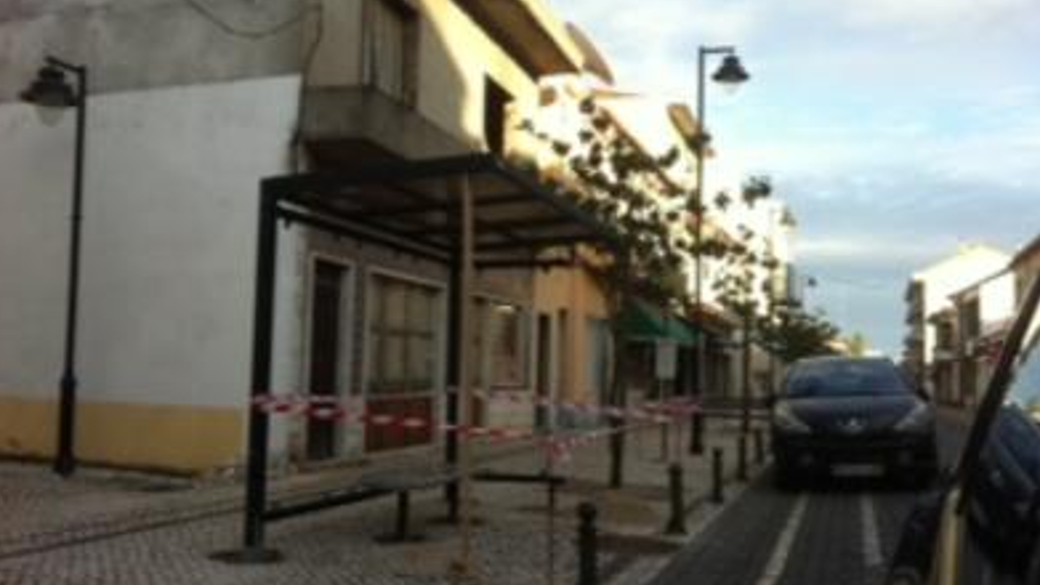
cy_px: 292
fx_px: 1076
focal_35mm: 39
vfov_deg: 30.4
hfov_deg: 51.6
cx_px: 511
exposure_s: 1/382
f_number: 2.8
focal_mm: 3.85
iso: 80
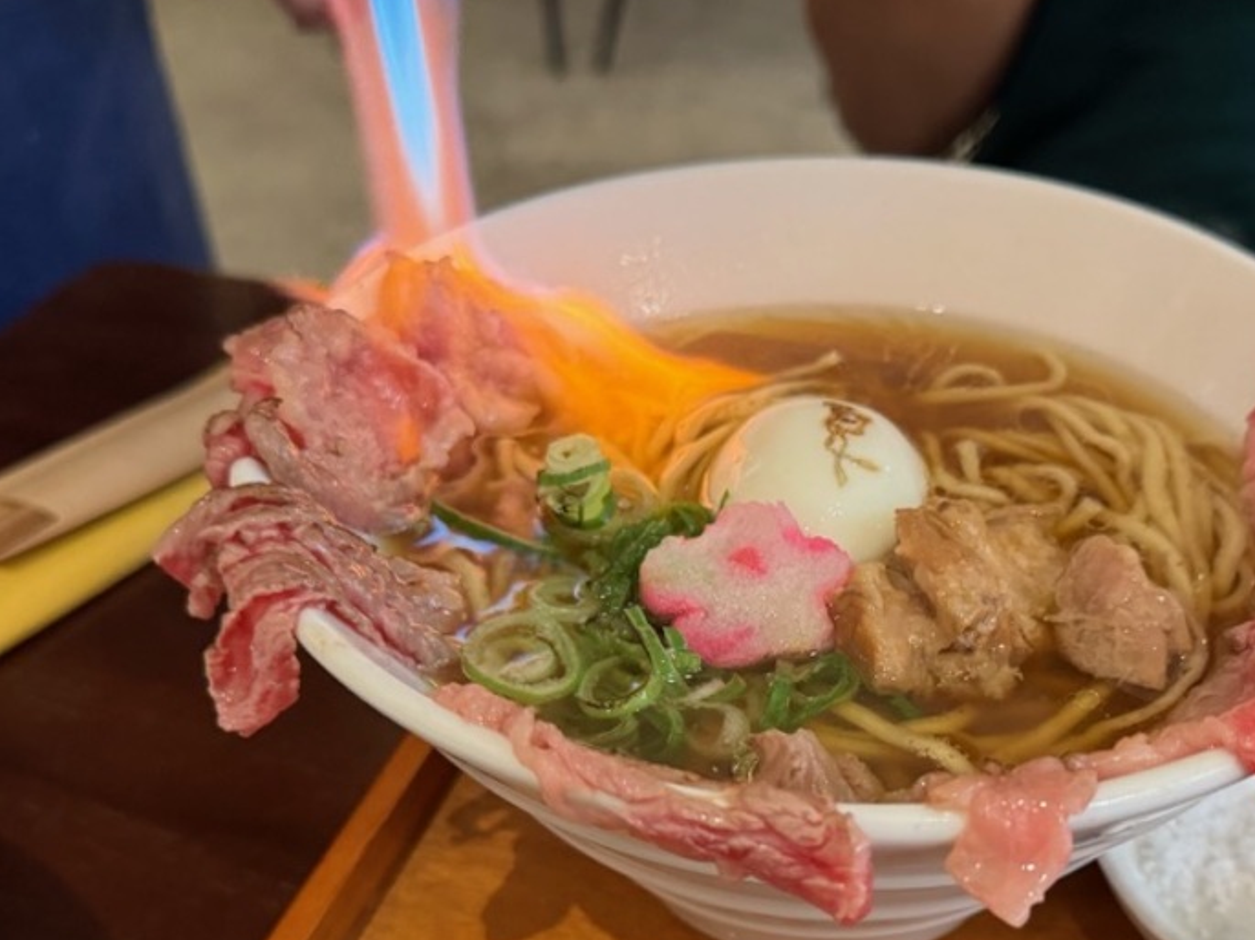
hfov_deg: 44.5
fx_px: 1522
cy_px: 671
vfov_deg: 33.8
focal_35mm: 42
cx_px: 761
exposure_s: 1/35
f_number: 1.78
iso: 640
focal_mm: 6.76
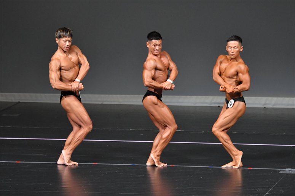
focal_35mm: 315
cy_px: 98
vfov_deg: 4.4
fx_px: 2580
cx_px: 148
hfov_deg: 6.5
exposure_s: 1/400
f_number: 5.6
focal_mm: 210
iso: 5000
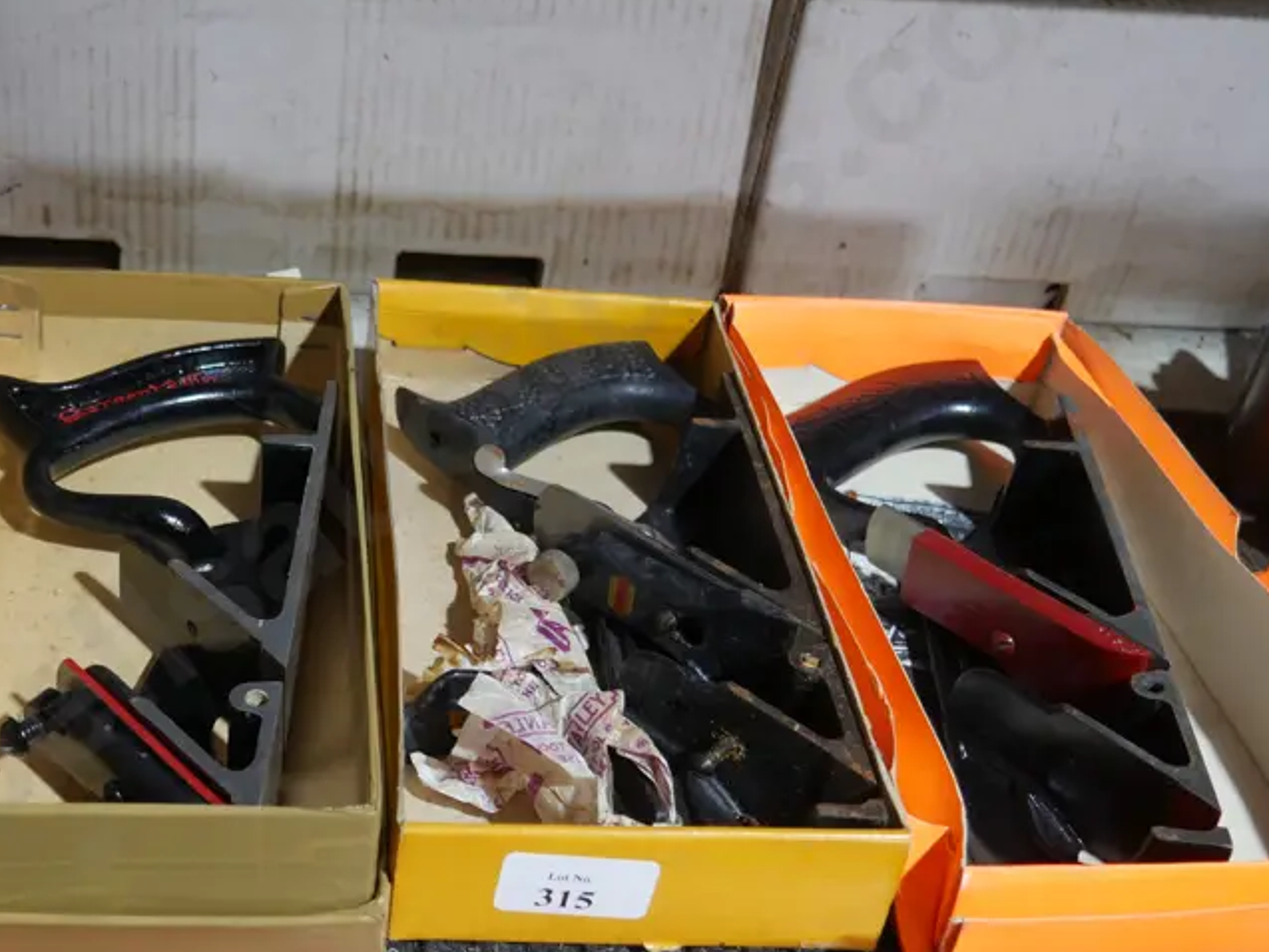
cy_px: 477
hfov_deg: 41.3
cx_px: 382
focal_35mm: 45
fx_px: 1650
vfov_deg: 32.2
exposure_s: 1/60
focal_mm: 14
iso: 500
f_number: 3.5
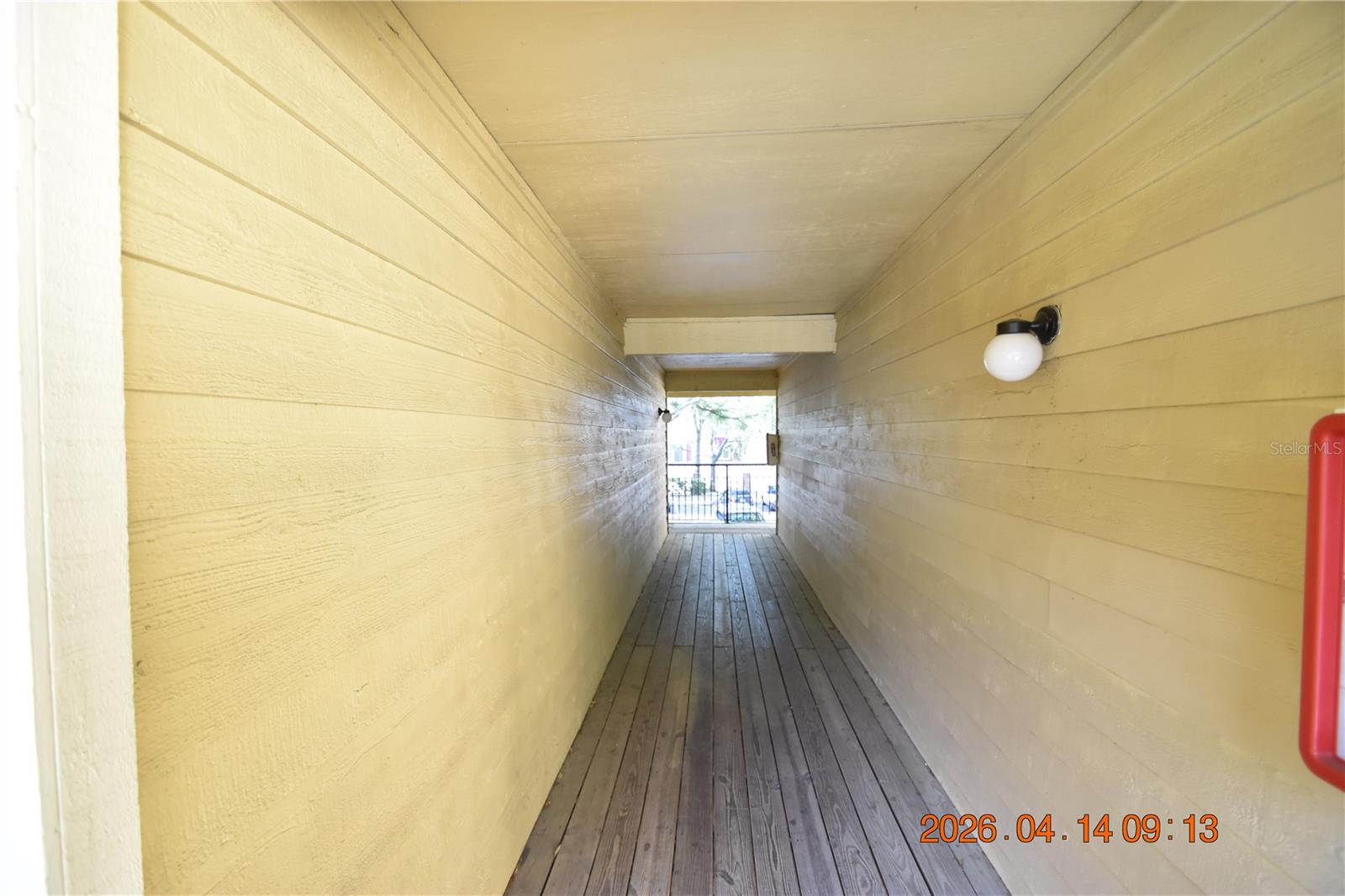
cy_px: 448
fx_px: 560
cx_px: 672
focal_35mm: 15
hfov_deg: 100.4
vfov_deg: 77.3
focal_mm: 10
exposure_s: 1/90
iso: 800
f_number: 3.5
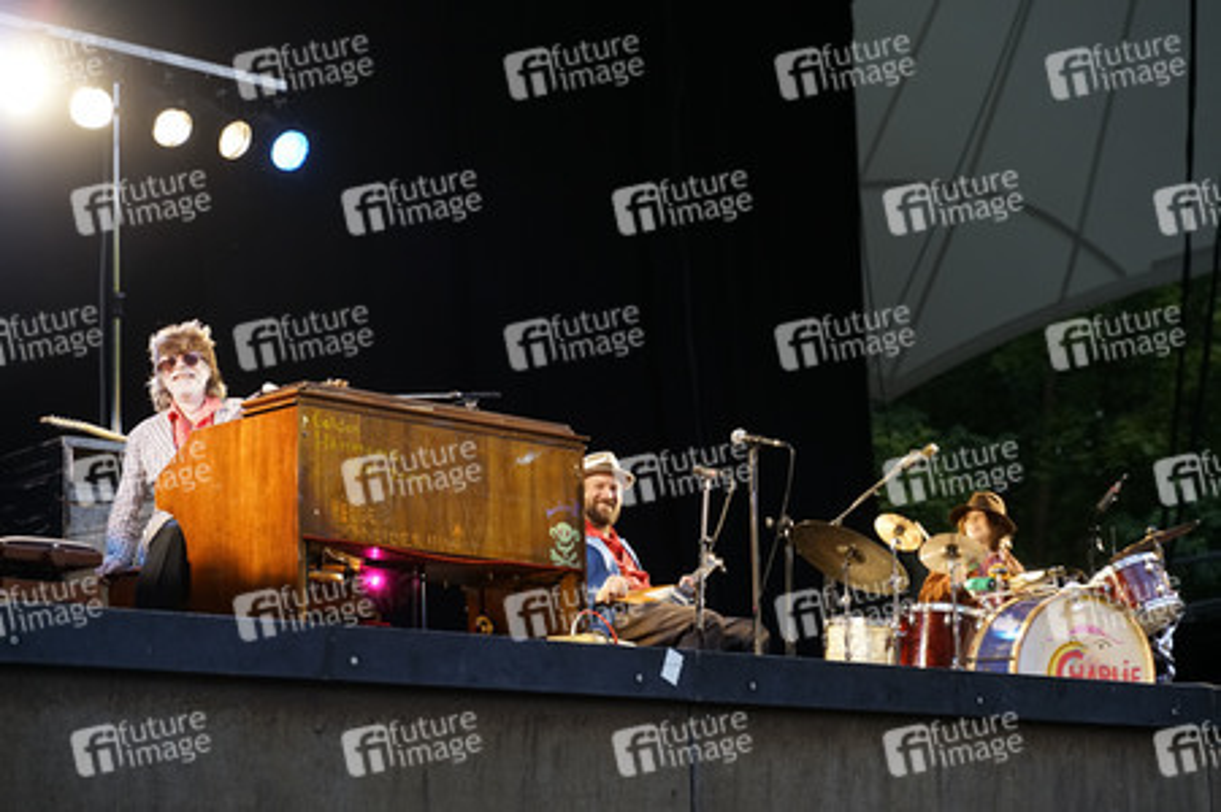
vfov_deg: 18.2
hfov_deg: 27.0
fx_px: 2542
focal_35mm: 75
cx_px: 610
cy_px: 406
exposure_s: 1/200
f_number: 4
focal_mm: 75
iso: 2000
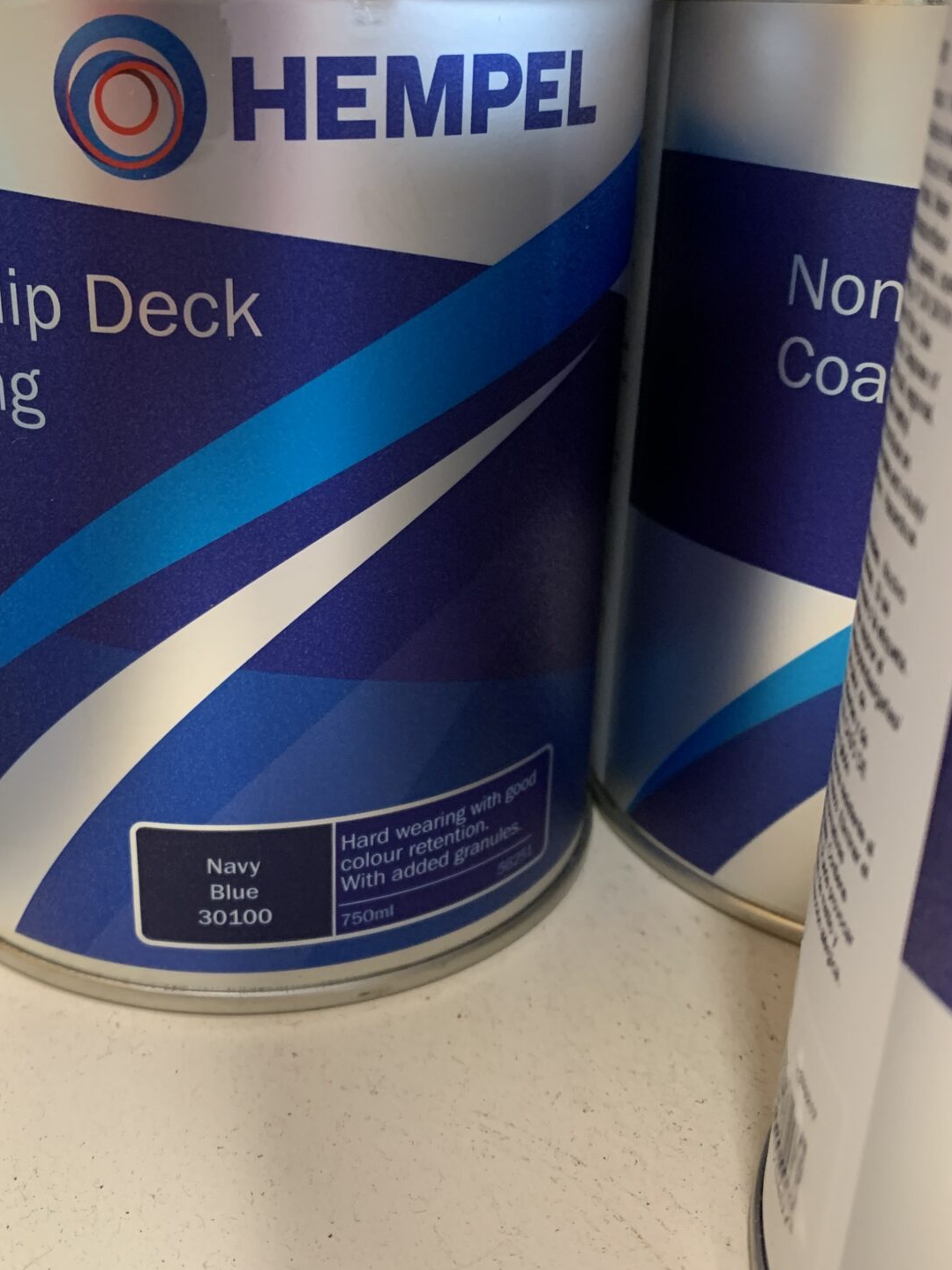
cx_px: 358
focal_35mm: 37
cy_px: 582
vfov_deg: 50.1
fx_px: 1357
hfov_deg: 38.4
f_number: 1.8
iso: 200
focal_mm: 4.25
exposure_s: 1/50
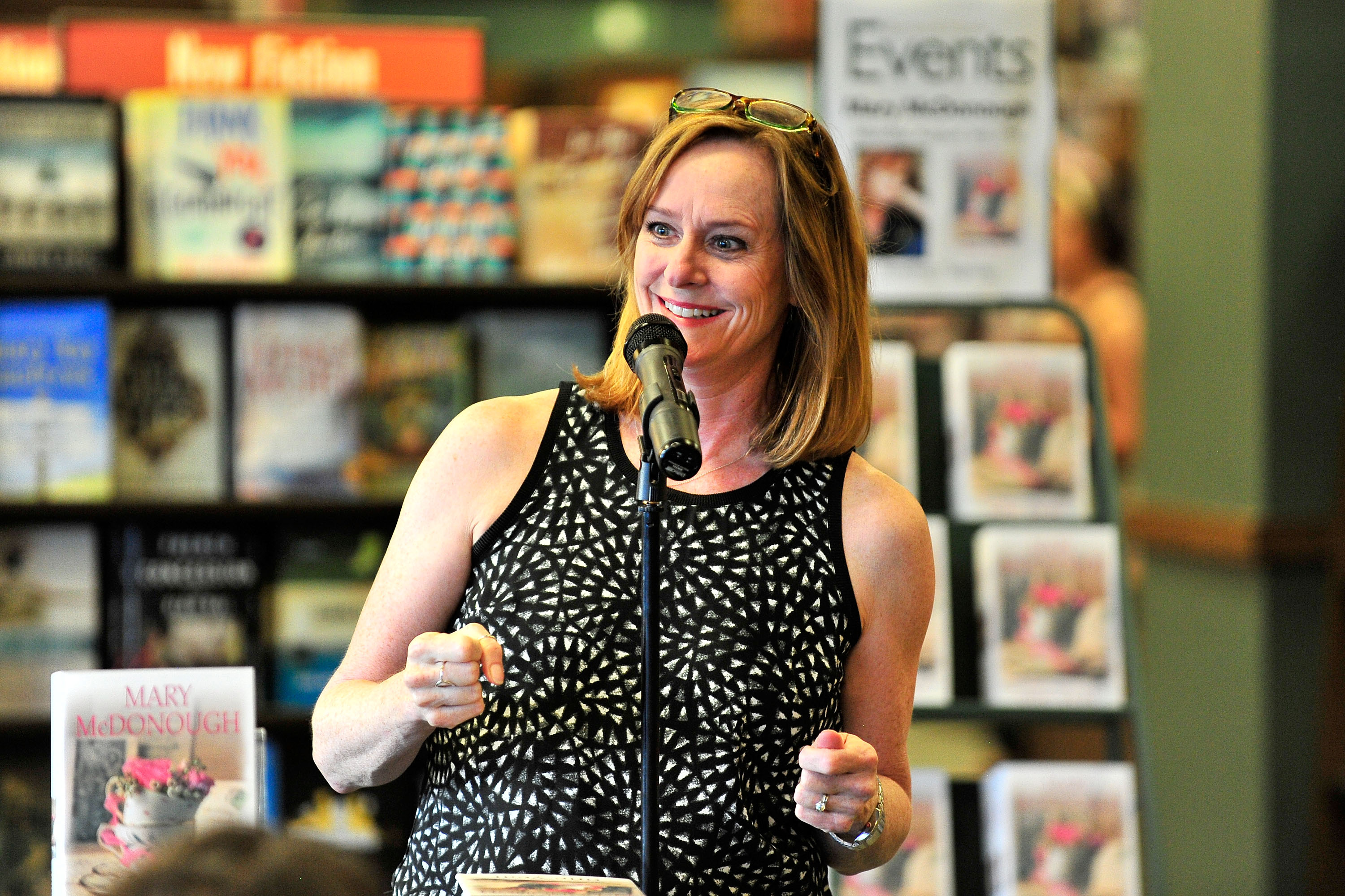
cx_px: 672
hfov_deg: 10.3
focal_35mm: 200
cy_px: 448
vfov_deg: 6.9
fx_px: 7472
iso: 2500
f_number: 2.8
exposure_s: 1/250
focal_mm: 200
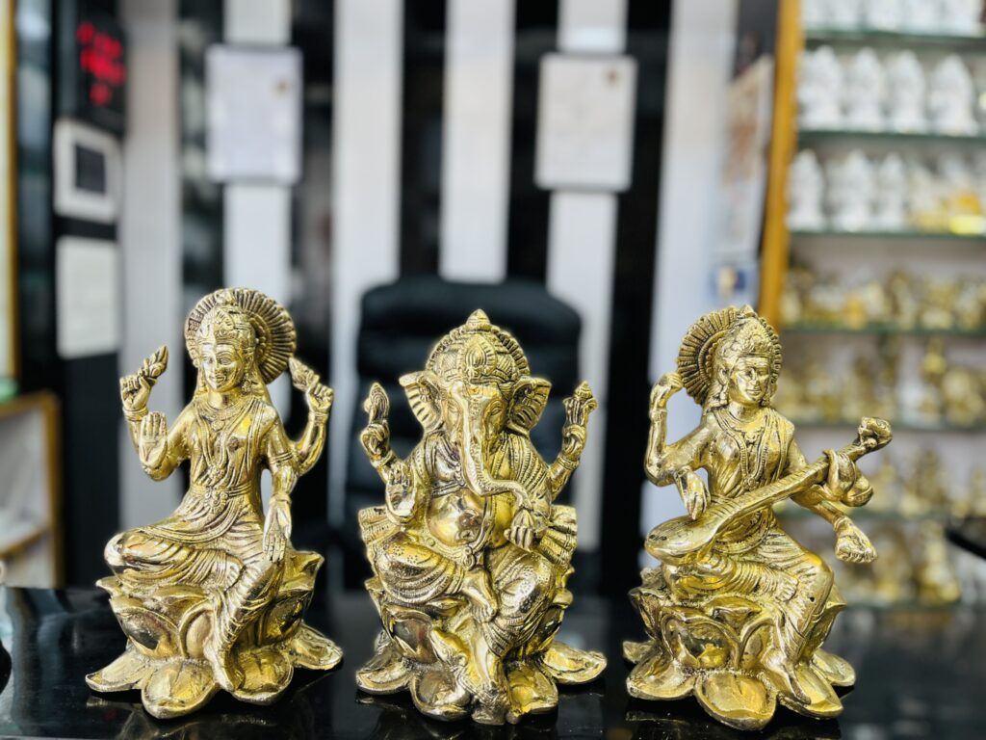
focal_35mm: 26
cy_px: 370
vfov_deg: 53.1
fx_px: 741
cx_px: 493
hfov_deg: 67.3
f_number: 1.6
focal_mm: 5.1
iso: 50
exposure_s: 1/100
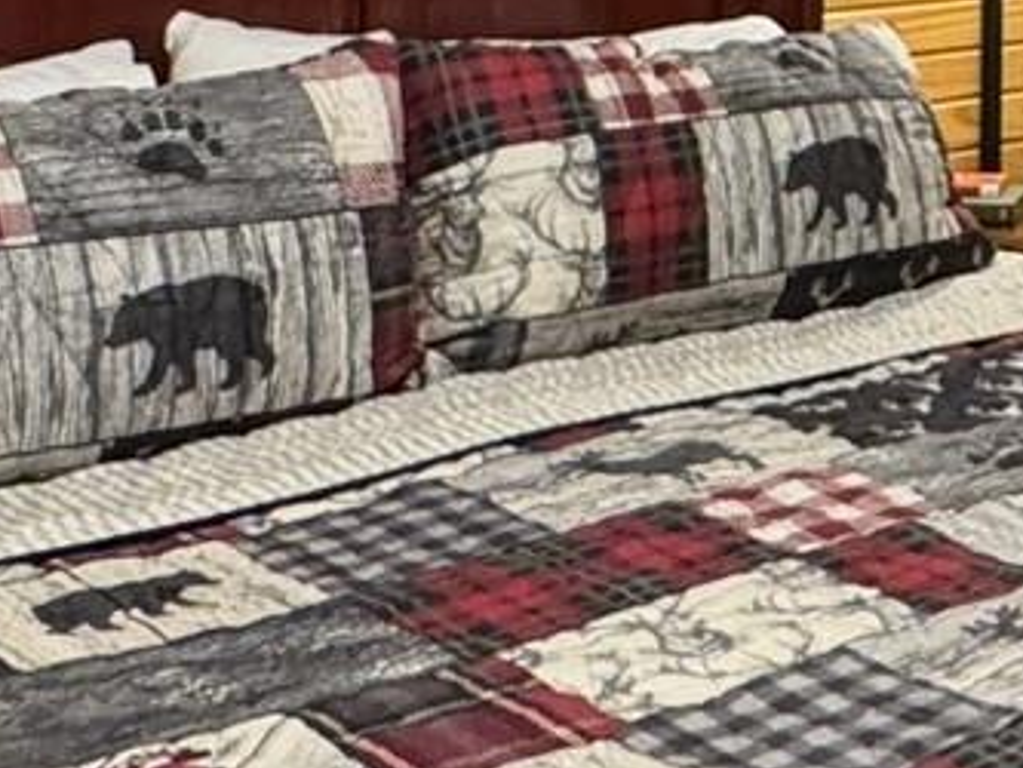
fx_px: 2542
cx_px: 1121
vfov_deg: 16.3
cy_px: -230
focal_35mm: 86
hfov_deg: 21.6
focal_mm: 2.22
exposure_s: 1/60
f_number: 2.2
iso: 400
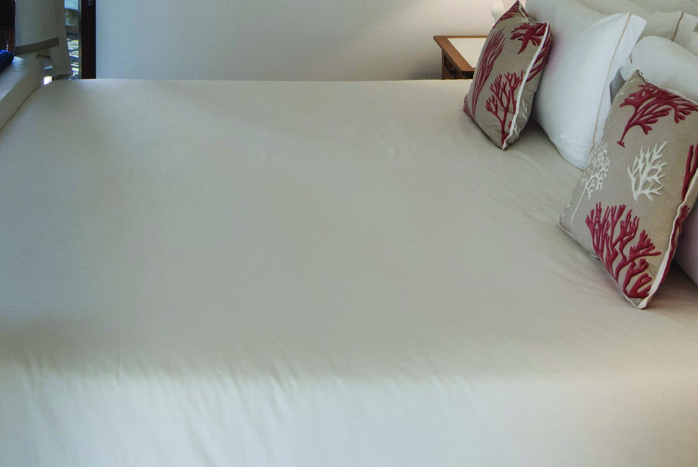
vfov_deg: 24.3
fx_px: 892
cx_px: 309
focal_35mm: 46
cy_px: -190
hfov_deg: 42.6
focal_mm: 14
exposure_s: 1/15
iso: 200
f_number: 9
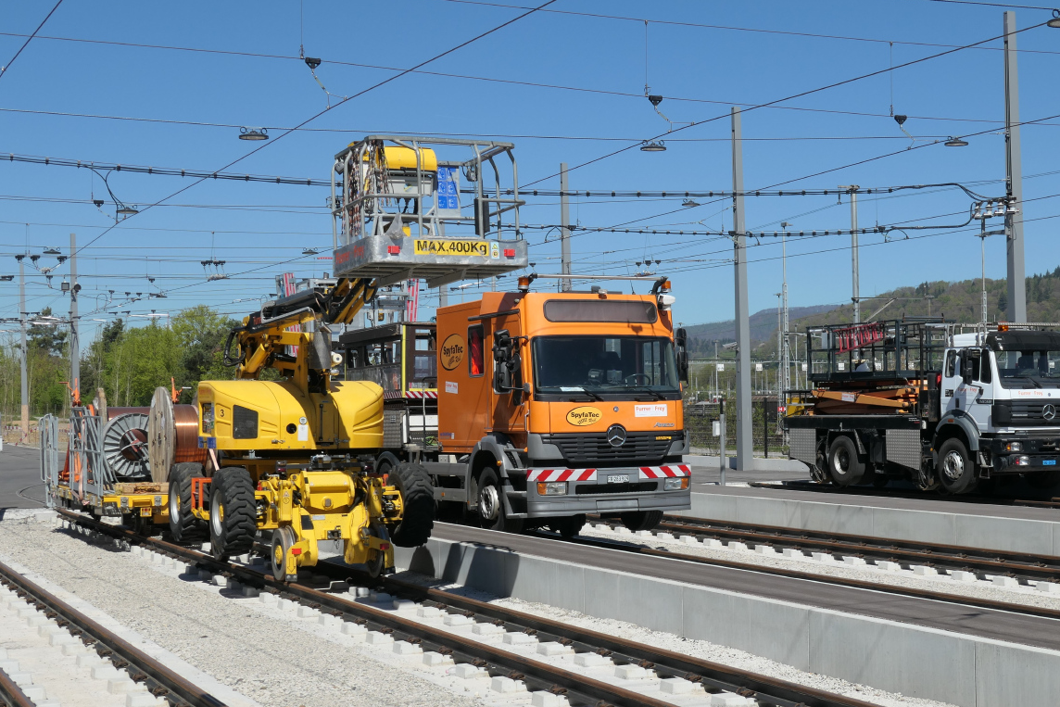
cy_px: 362
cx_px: 597
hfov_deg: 39.5
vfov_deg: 27.0
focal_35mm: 50
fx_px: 1472
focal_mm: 16.2
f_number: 5.6
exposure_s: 1/1000
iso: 125
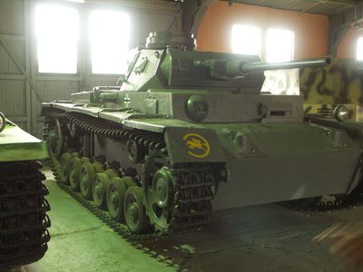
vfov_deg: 32.9
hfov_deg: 42.9
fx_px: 461
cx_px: 182
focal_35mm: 44
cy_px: 136
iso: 160
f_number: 3.2
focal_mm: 11.4
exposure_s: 1/6
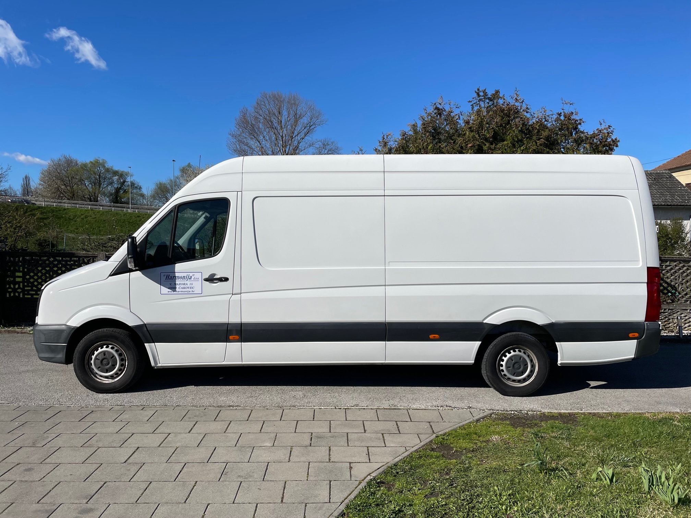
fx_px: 519
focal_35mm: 26
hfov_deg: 67.3
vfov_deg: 53.1
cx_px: 346
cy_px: 259
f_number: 1.6
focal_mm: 4.2
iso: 32
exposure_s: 1/7299
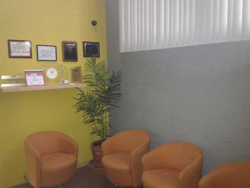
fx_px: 260
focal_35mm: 36
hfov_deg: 51.3
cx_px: 125
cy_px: 95
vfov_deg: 39.7
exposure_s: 1/16
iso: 800
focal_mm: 4.28
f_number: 2.4
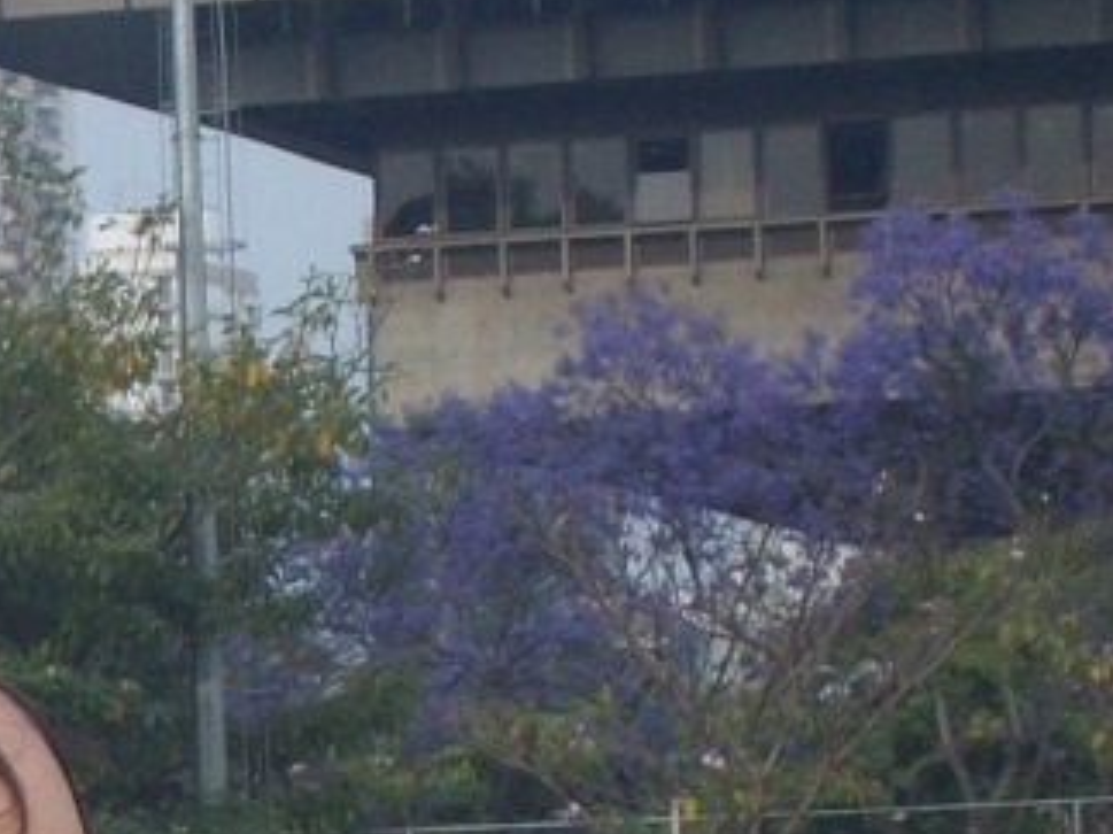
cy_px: 1223
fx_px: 12246
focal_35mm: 381
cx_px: -830
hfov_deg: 5.1
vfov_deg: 3.9
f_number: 4.8
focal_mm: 18
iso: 80
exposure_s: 1/304
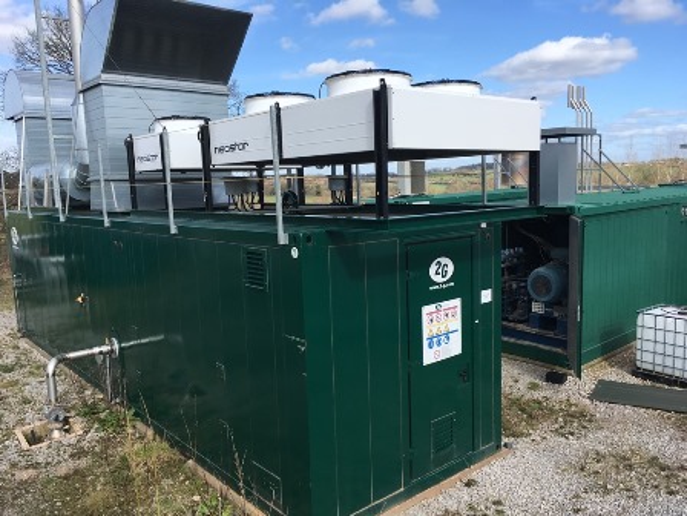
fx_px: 576
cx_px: 344
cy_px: 258
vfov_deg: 48.2
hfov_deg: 61.7
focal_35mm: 29
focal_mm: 4.15
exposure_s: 1/1202
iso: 25
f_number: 2.2
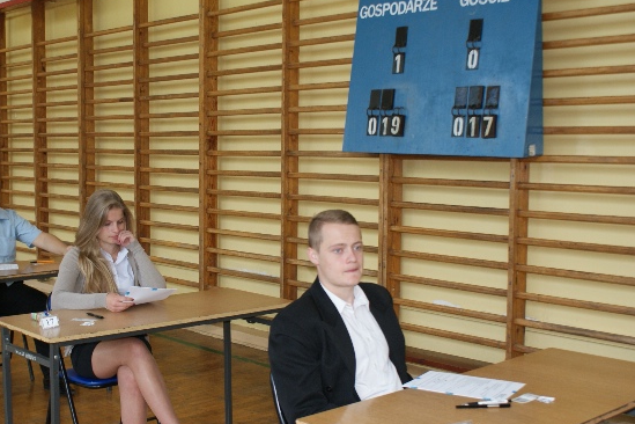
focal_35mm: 49
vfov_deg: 27.5
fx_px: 864
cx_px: 266
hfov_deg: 40.2
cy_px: 232
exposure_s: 1/80
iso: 400
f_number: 4.5
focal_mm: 28
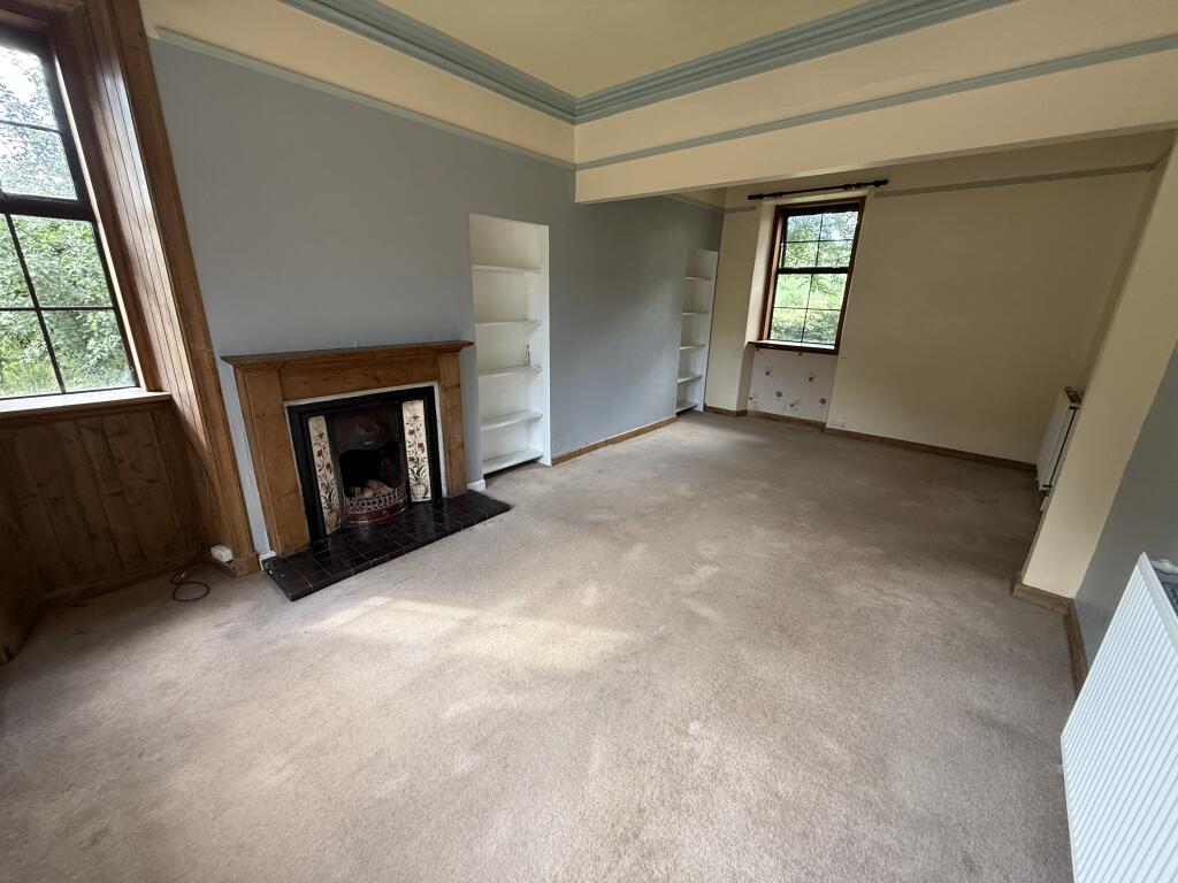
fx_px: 476
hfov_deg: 102.1
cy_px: 442
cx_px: 589
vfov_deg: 85.7
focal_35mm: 14
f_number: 2.2
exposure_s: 1/99
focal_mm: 2.22
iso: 200
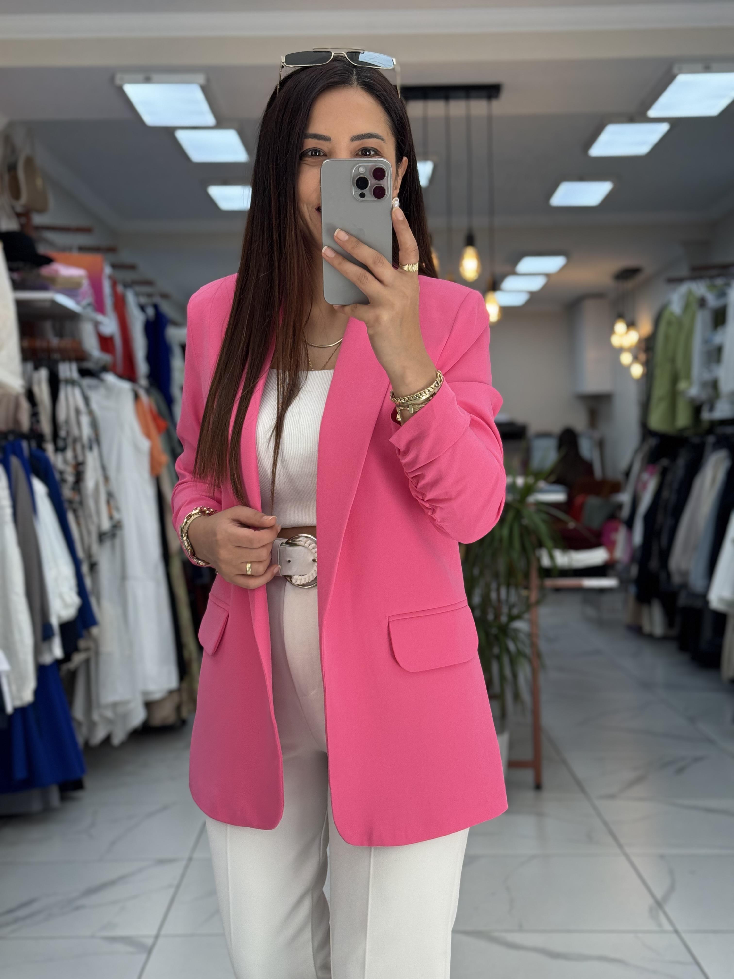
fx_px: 1357
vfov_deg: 39.7
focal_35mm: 48
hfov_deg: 30.3
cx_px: 367
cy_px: 490
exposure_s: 1/100
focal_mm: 6.76
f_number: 1.78
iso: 64
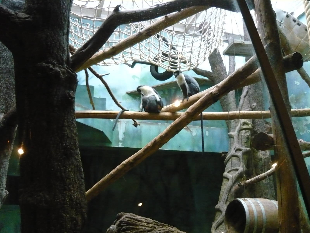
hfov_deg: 55.4
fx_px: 296
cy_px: 116
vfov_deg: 42.9
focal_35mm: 33
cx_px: 155
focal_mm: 5.5
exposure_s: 1/30
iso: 800
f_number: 2.8
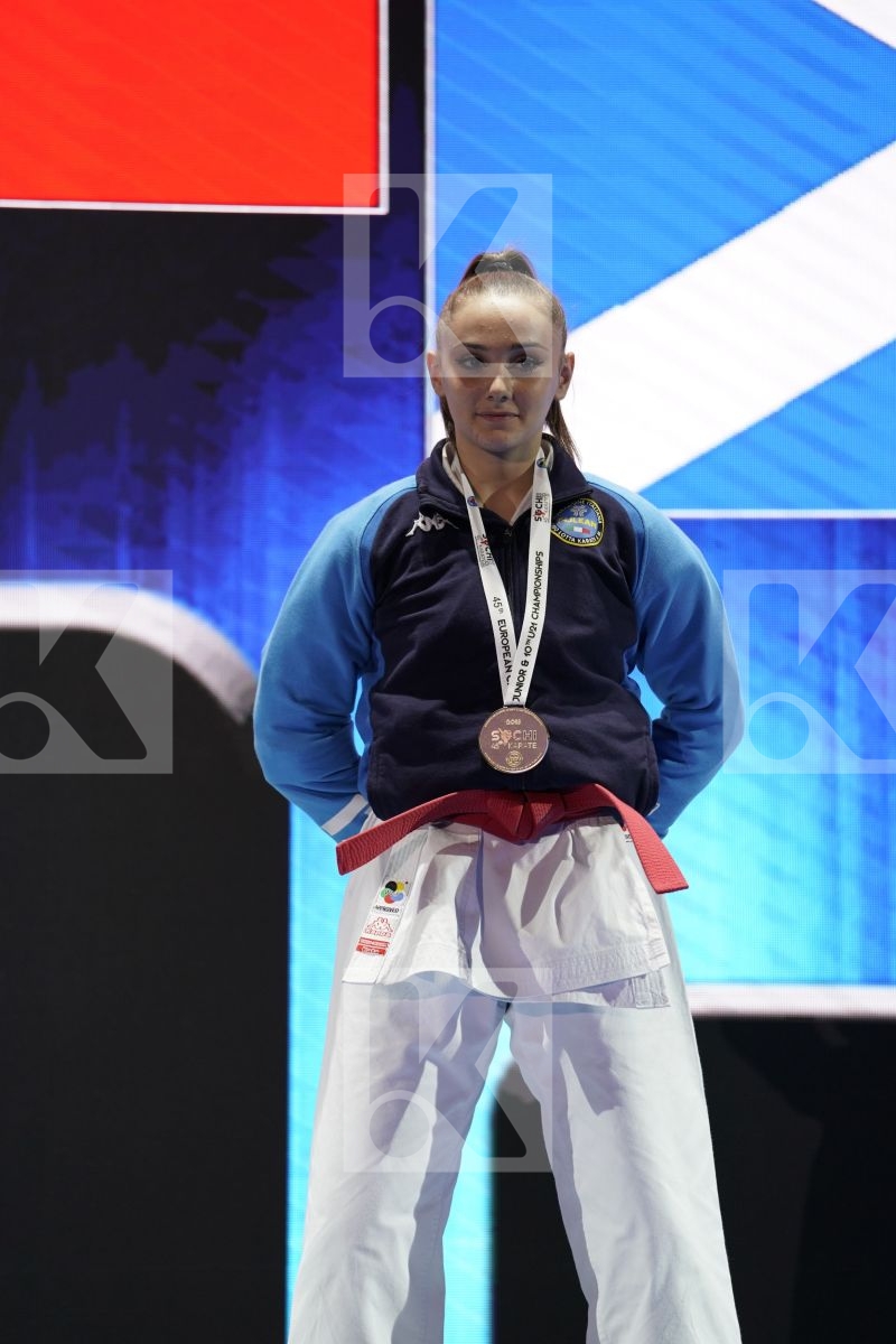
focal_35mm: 200
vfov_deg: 10.3
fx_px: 7466
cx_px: 448
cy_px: 672
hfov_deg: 6.9
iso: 500
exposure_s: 1/250
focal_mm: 200
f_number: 2.8
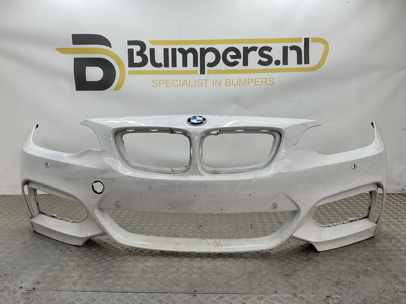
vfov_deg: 48.2
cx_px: 203
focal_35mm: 29
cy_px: 152
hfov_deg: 61.7
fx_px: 340
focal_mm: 3
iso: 16
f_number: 1.8
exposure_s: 1/142
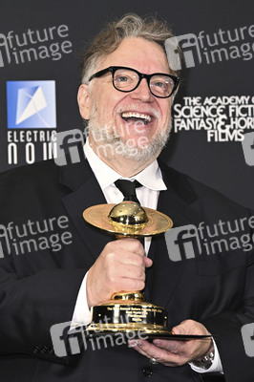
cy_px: 191
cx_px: 127
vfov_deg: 22.6
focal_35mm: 90
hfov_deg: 15.2
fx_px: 954
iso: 2000
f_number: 5
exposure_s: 1/320
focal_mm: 90
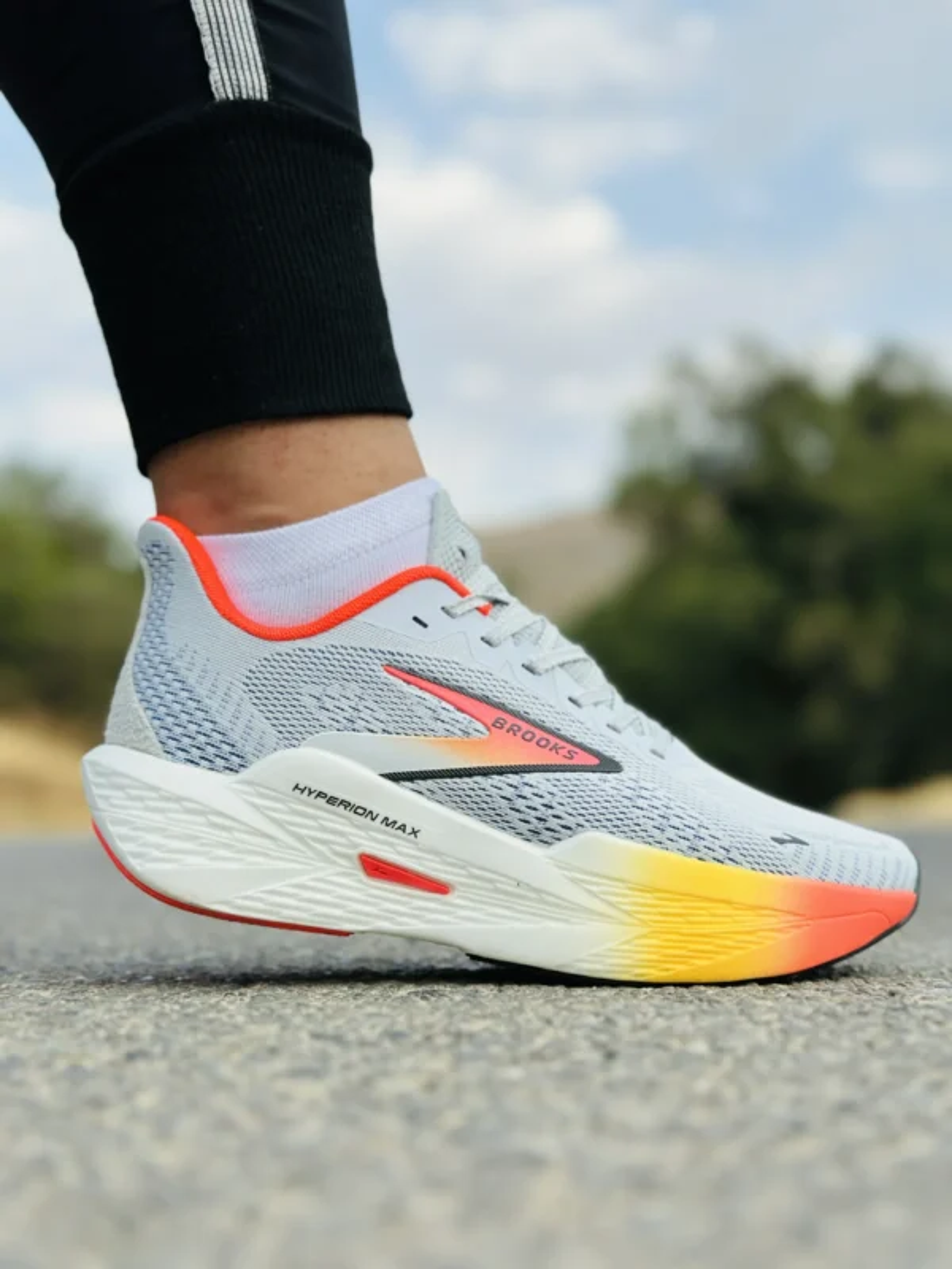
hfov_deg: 30.3
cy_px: 634
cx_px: 476
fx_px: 1760
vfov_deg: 39.7
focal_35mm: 48
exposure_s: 1/2028
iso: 80
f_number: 1.78
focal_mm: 6.86
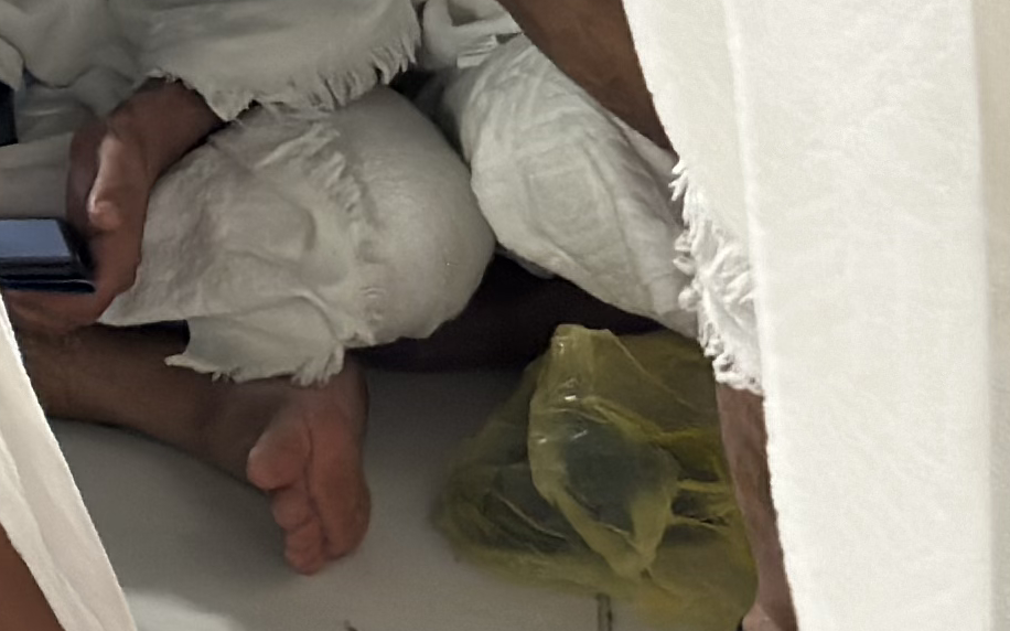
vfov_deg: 5.7
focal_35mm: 224
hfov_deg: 8.9
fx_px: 6164
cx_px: -969
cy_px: -767
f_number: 1.78
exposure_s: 1/60
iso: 125
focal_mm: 6.86
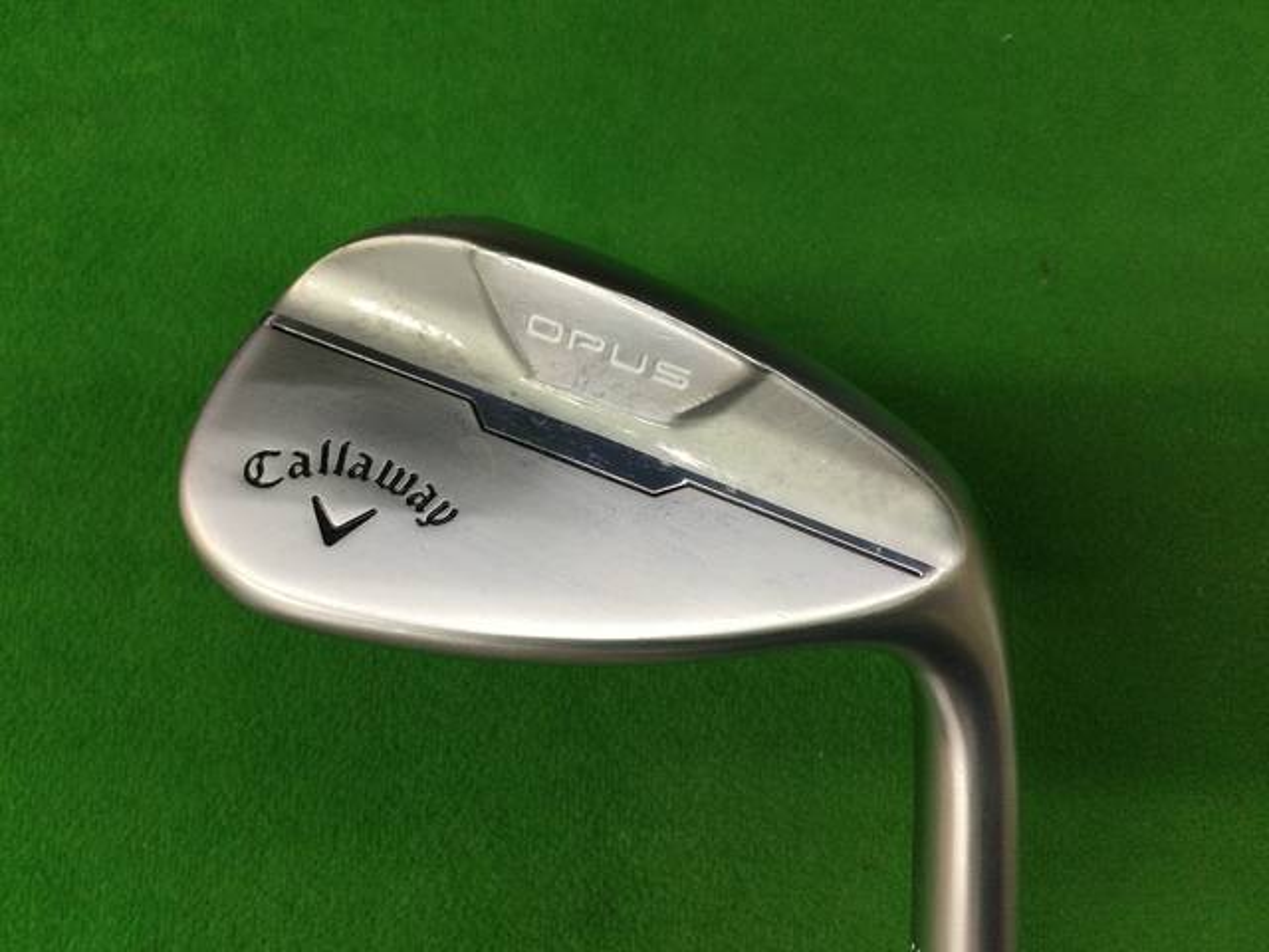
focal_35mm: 31
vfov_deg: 45.4
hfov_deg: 58.4
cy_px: 476
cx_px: 634
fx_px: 1136
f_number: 2.4
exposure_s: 1/30
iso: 50
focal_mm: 3.3
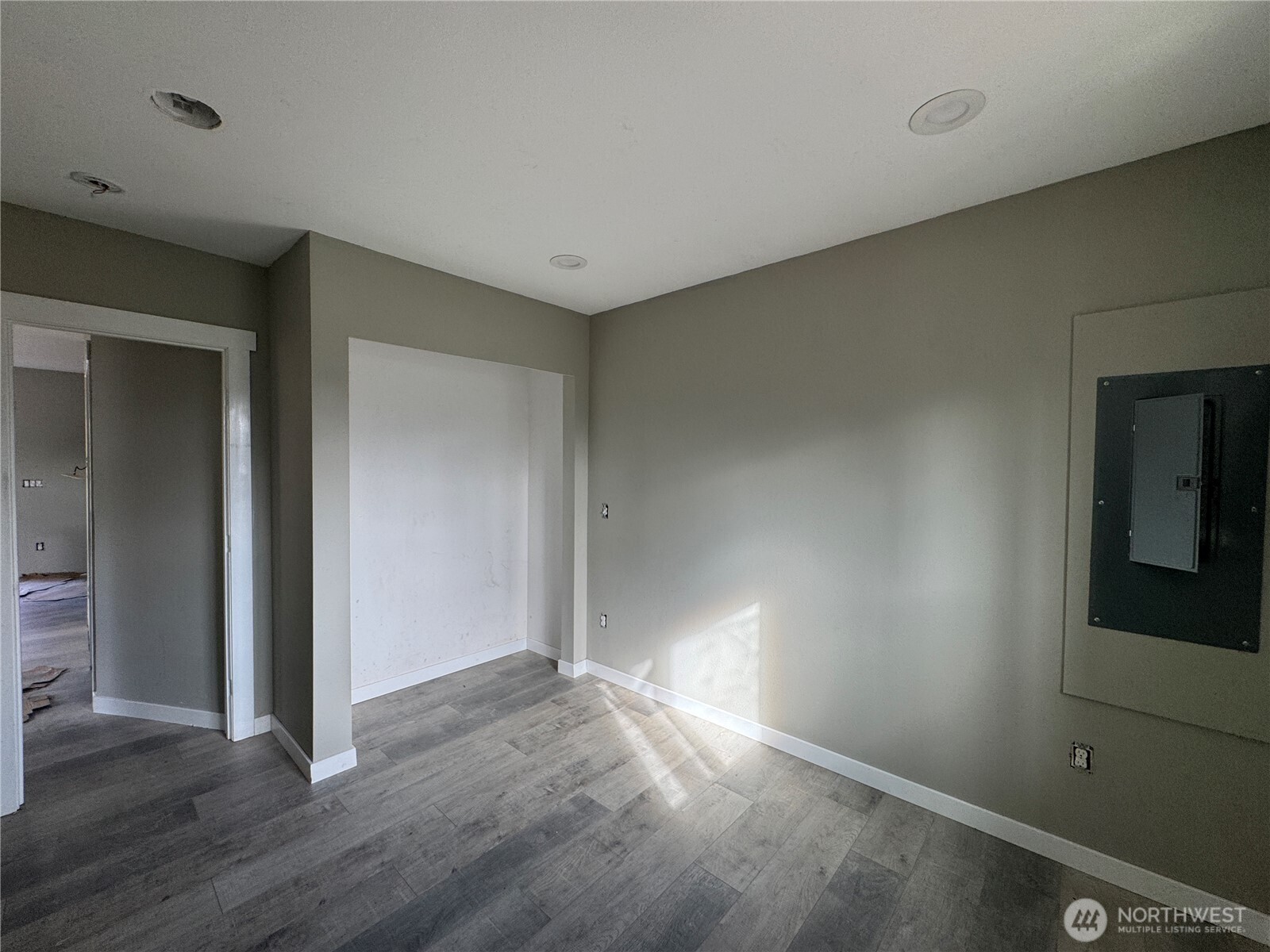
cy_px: 476
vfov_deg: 85.7
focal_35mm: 14
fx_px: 514
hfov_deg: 102.1
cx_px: 635
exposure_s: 1/99
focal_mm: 2.22
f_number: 2.2
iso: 100
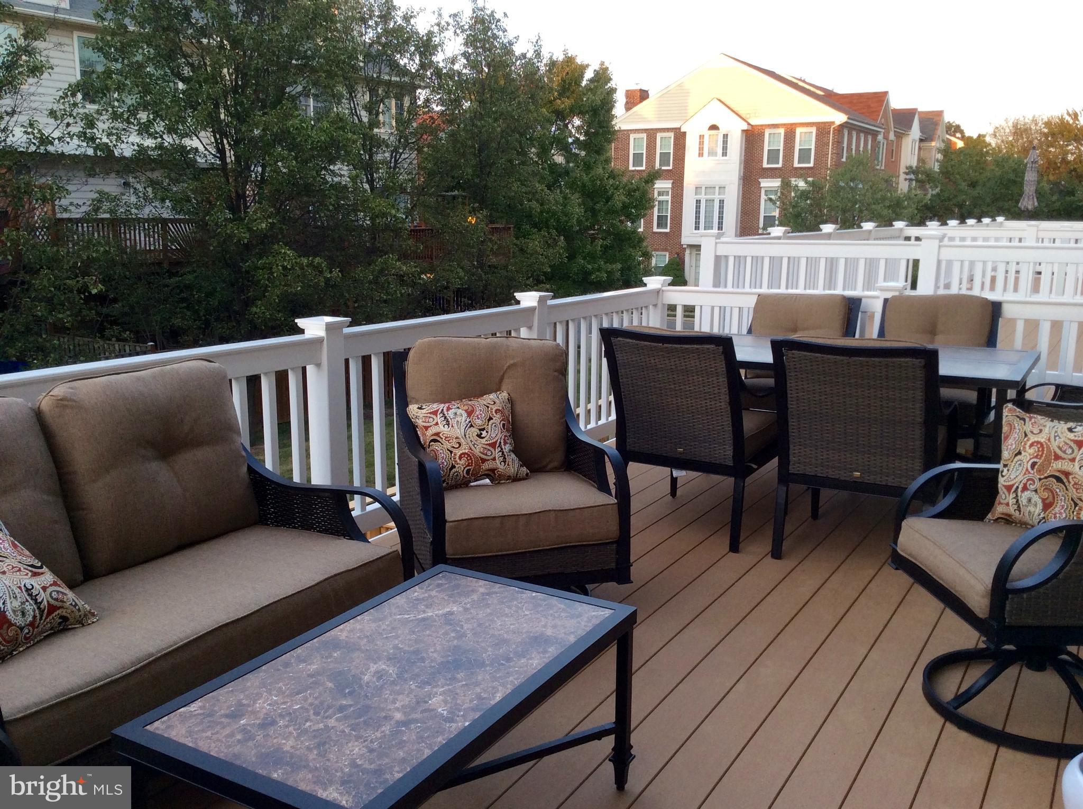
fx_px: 1031
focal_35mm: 33
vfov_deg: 42.8
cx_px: 542
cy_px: 404
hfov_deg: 55.4
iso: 32
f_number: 2.4
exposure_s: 1/60
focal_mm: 3.3
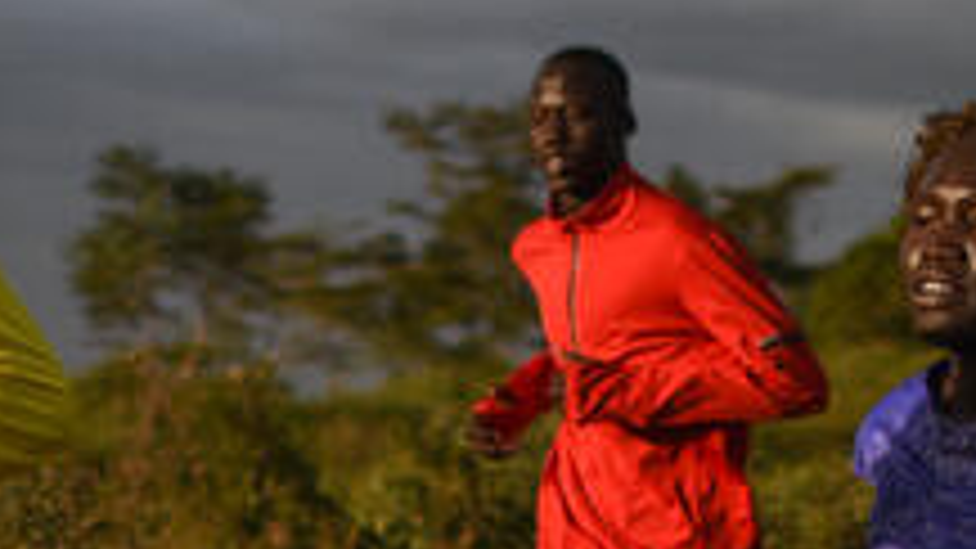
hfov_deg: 15.4
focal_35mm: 139
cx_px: 315
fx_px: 3597
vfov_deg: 8.6
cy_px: 668
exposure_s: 1/8000
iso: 100
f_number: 1.4
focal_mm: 24
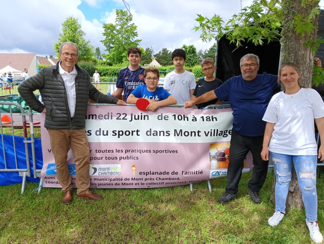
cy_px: 122
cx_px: 162
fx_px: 253
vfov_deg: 51.5
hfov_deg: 65.2
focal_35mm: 27
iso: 50
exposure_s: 1/411
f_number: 1.8
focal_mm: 4.05
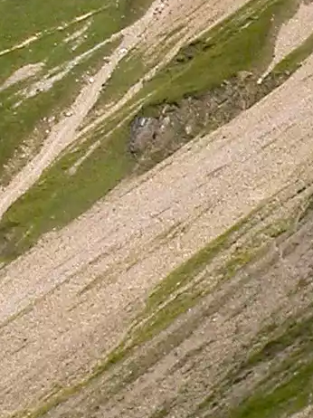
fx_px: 2257
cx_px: 279
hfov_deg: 7.9
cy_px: 66
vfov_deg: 10.5
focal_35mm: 187
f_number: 7.5
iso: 100
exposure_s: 1/303
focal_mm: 7.85
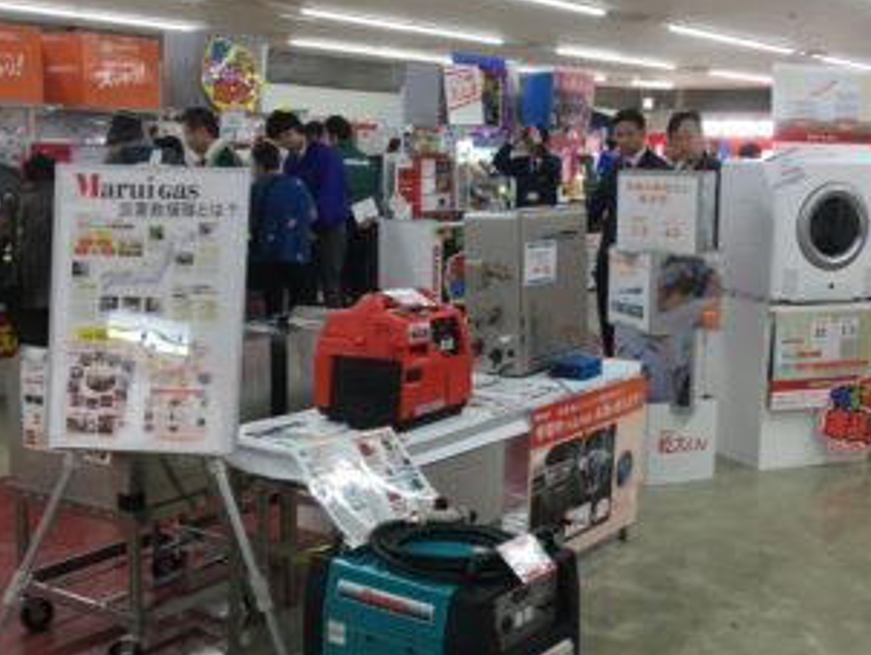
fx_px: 1209
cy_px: 299
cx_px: 510
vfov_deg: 30.3
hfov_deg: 39.5
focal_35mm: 48
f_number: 2.2
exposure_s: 1/30
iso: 32
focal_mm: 4.15
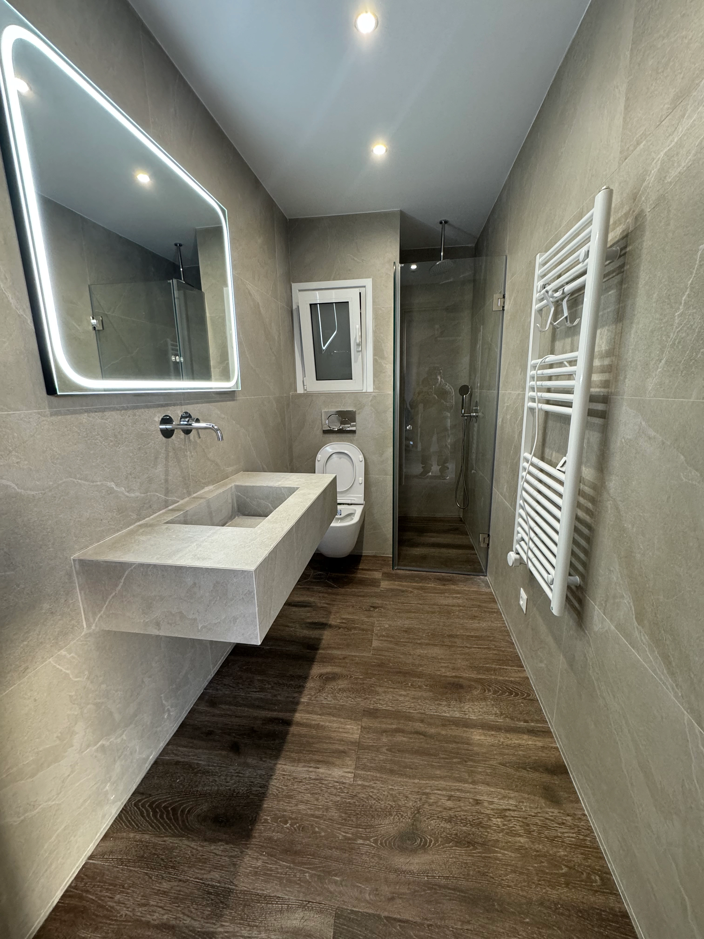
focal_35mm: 14
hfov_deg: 85.7
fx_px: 380
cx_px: 352
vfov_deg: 102.1
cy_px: 470
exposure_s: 1/100
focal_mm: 2.22
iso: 250
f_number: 2.2
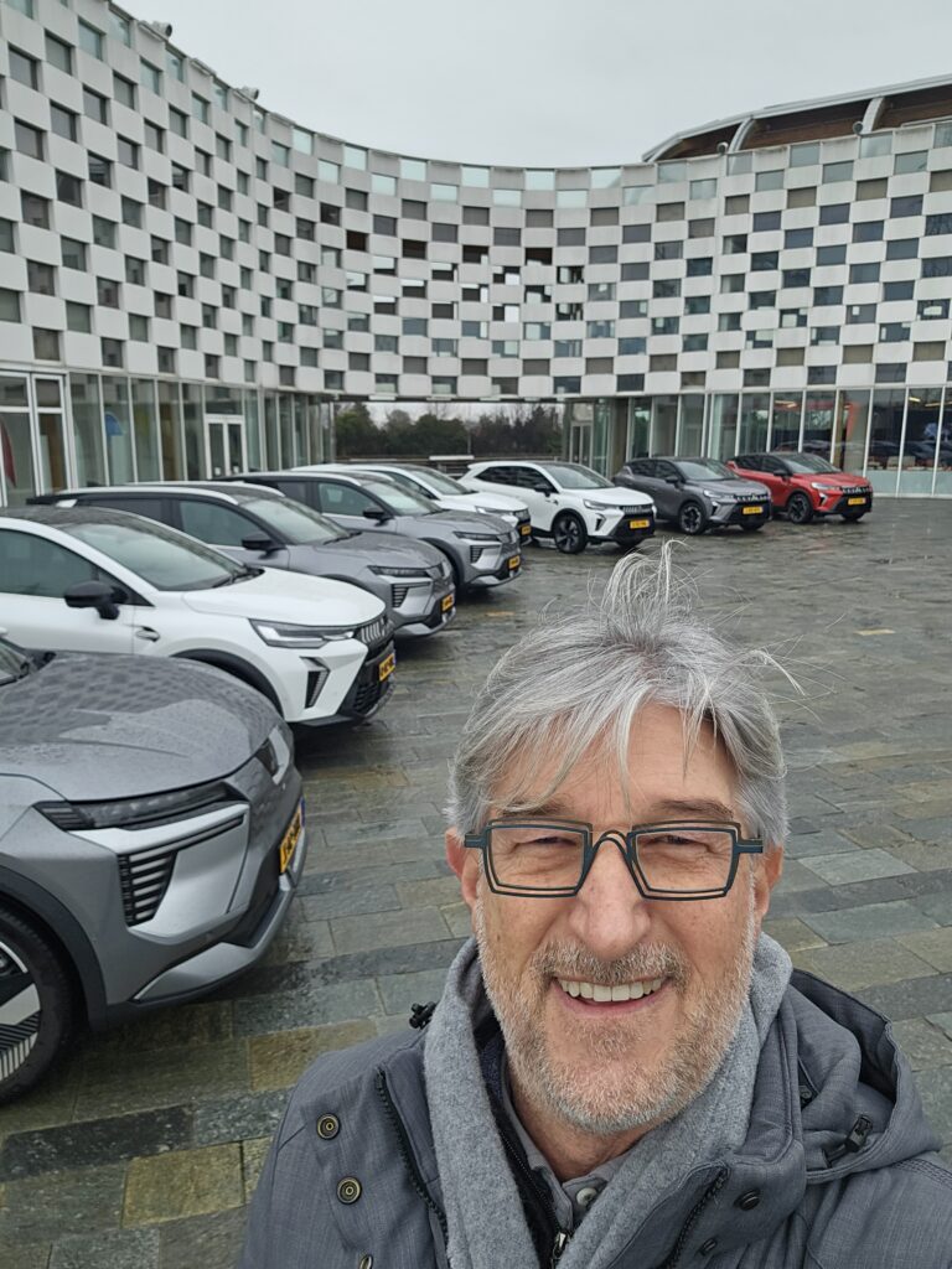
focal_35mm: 25
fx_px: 917
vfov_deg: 69.4
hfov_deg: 54.9
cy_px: 634
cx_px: 476
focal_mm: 3.3
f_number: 2.2
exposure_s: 1/132
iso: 25
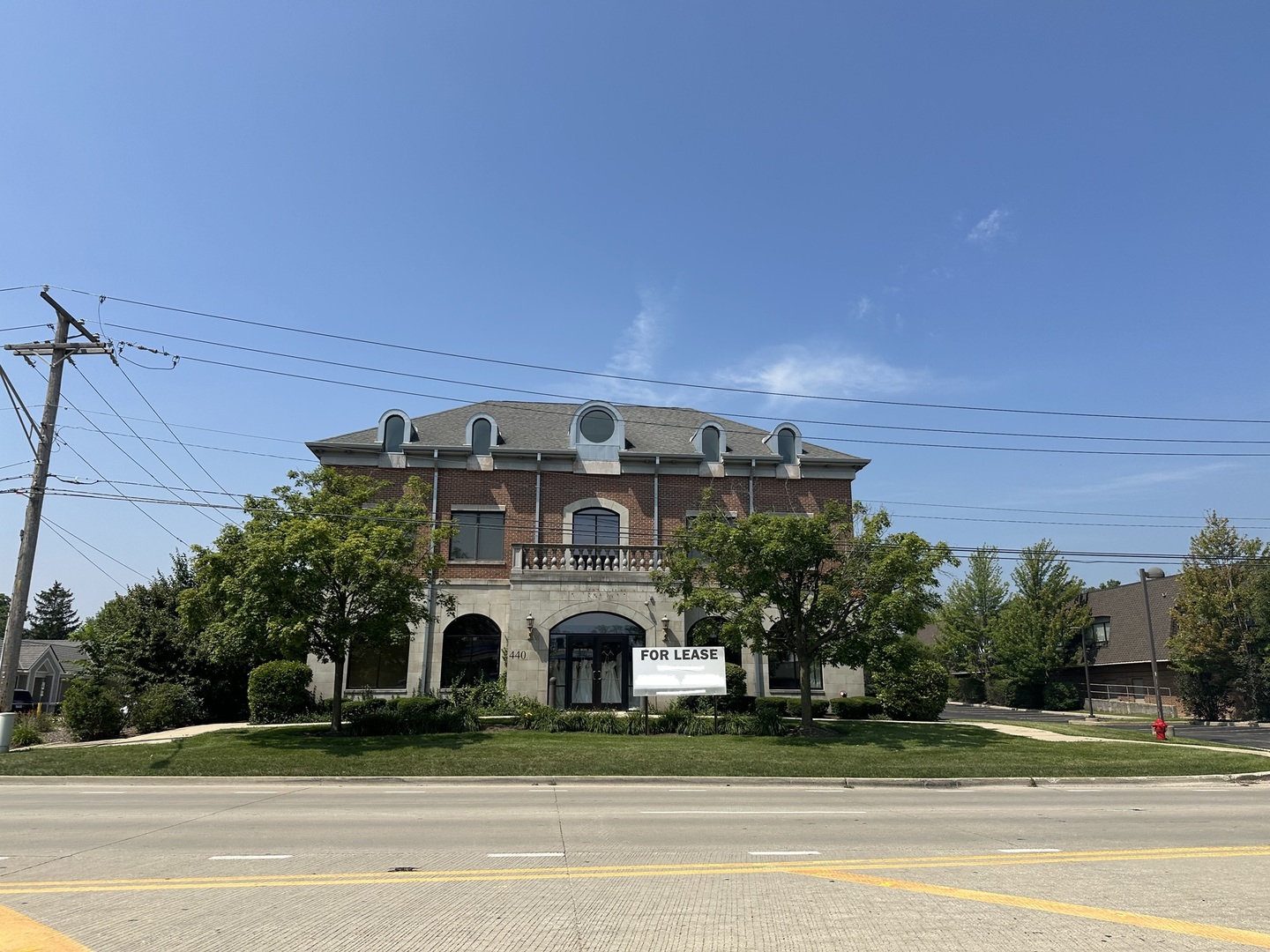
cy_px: 476
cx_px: 635
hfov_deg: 71.6
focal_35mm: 24
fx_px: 881
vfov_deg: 56.8
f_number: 1.78
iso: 80
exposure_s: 1/5000
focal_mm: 6.86
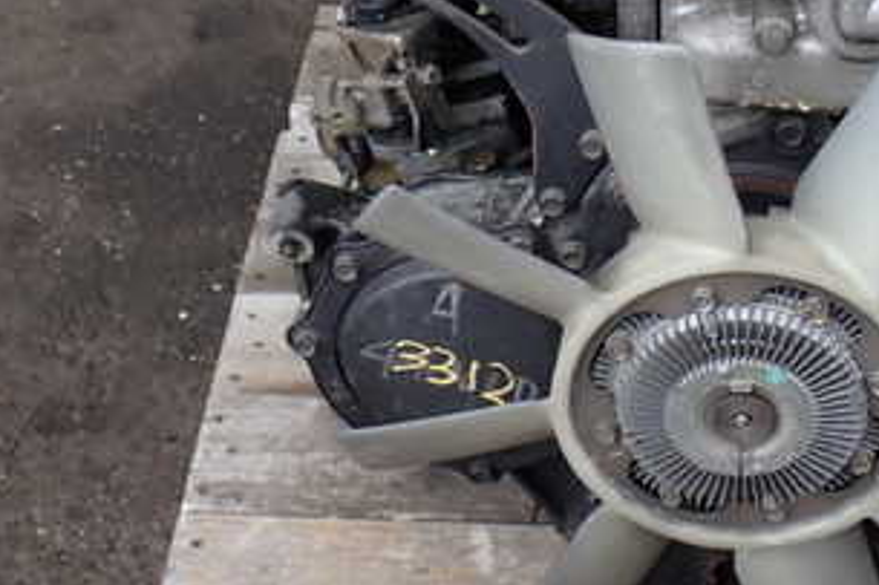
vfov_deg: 16.1
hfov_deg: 23.7
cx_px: 741
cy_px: 133
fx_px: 2050
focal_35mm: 84
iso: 100
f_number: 2.8
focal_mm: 7.31
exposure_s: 1/100
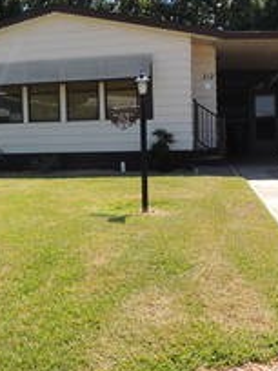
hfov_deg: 30.1
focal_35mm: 47
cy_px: 158
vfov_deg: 40.3
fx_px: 503
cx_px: 53
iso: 100
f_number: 3
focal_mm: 4.3
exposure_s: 1/800
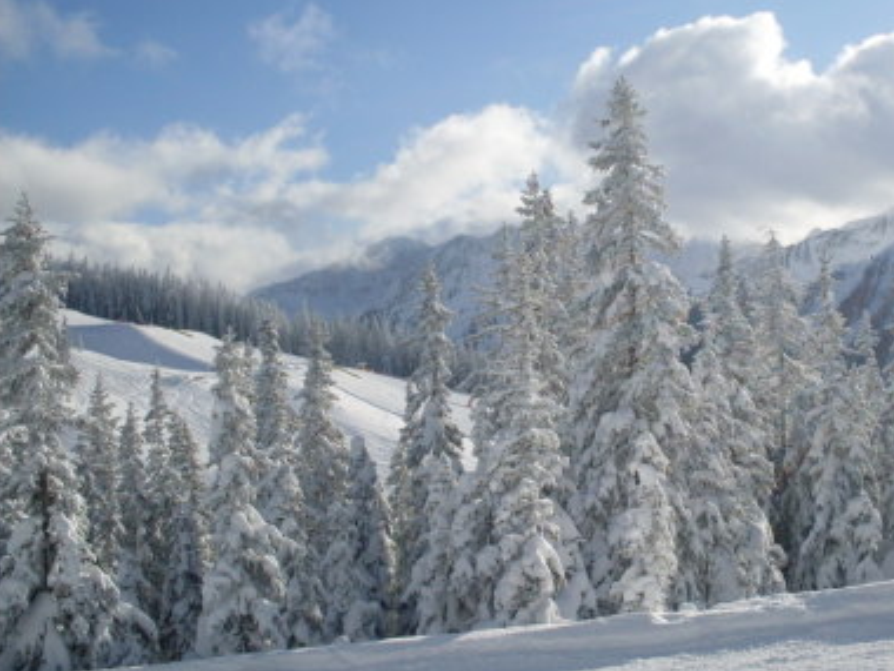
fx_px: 1240
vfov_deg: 30.3
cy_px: 306
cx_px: 558
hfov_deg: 39.4
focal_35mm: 48
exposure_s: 1/500
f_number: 8.4
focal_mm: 6.3
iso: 80
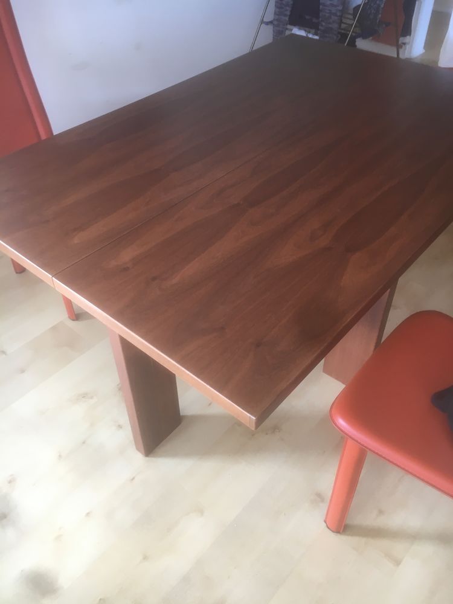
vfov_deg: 61.7
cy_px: 302
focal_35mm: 29
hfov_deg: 48.2
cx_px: 226
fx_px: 506
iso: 64
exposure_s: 1/33
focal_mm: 4.15
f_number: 2.2
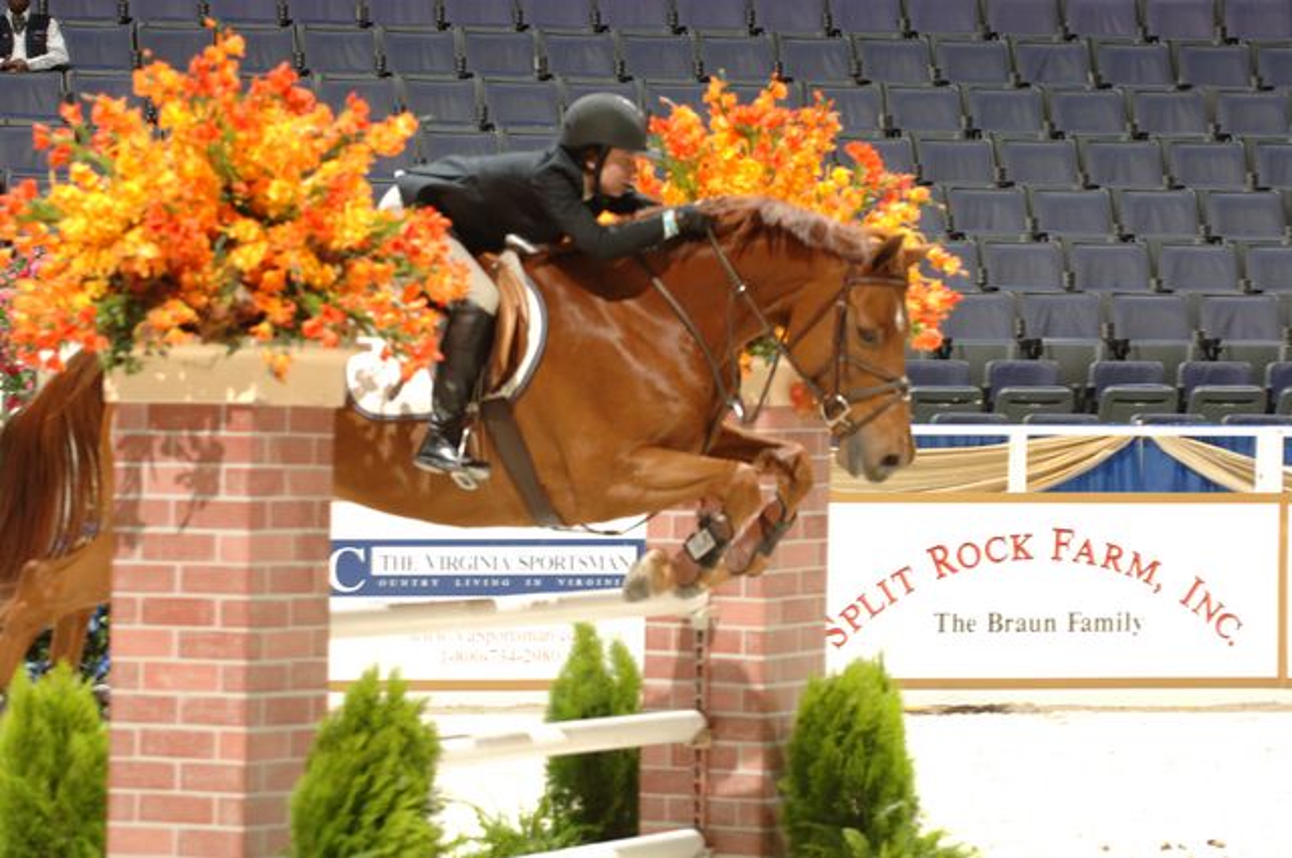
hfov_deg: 12.5
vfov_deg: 8.3
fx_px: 5914
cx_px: 646
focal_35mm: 165
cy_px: 429
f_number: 5
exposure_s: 1/250
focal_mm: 110
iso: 400
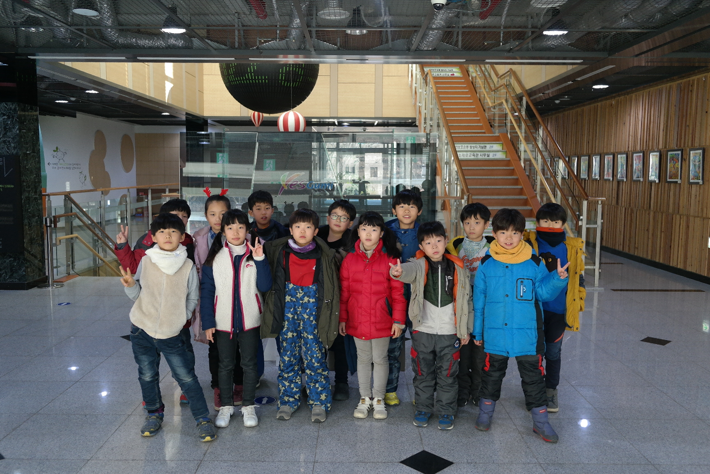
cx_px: 355
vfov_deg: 43.6
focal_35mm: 30
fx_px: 592
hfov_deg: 61.9
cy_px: 237
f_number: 3.5
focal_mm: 20
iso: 400
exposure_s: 1/40
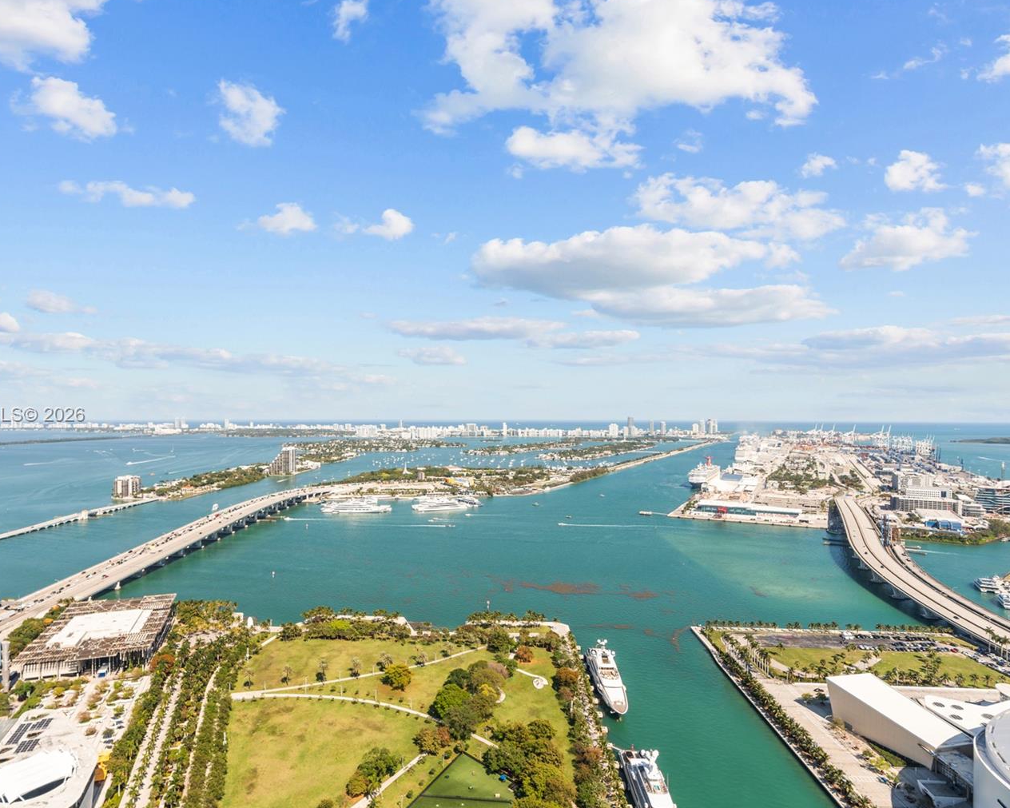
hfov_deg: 83.2
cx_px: 475
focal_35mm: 19
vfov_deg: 70.8
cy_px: 416
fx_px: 568
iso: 100
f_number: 8
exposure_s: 1/200
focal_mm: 16
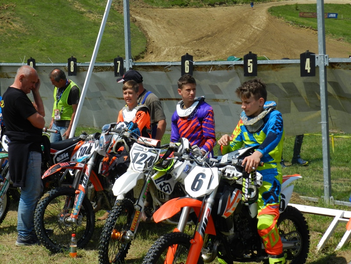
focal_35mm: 68
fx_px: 690
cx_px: 176
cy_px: 132
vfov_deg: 21.6
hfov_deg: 28.6
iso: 160
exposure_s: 1/1000
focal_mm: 12.1
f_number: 5
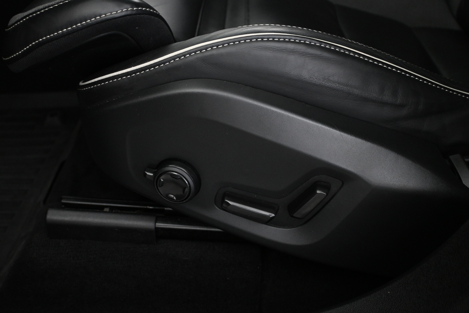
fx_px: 518
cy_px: 156
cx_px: 234
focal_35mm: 40
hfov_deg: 48.7
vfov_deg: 33.6
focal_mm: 26.5
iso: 1600
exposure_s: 1/15
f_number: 4.5
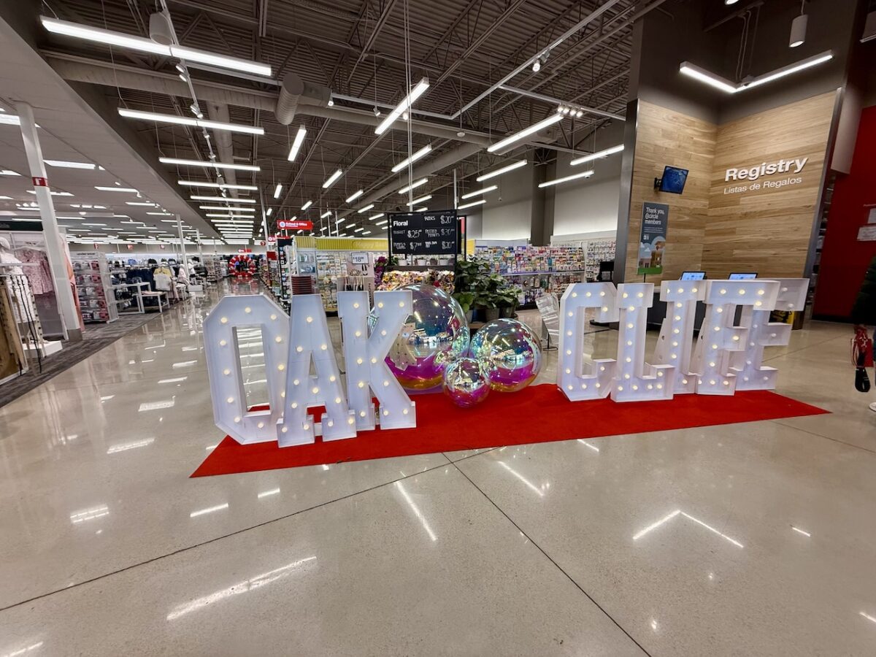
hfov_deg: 102.1
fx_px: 354
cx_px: 438
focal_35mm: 14
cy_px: 328
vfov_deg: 85.7
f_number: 2.2
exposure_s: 1/102
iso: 160
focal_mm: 2.22
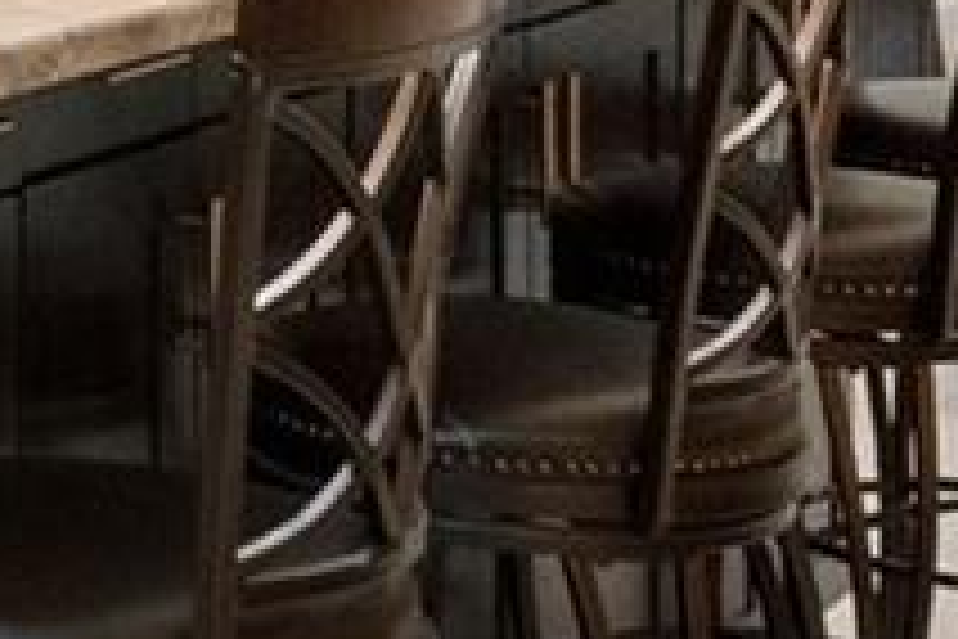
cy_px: -585
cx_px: -913
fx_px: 3905
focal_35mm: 147
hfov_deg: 12.4
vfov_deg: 8.9
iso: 500
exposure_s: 1/1.67
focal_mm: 13
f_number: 8
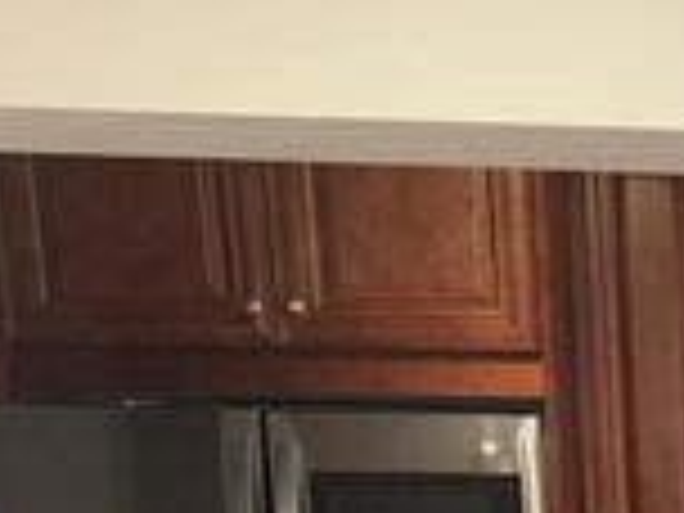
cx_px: 1080
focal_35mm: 94
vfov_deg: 14.3
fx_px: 1857
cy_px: 853
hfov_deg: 18.1
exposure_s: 1/18
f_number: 1.78
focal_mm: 6.76
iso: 80
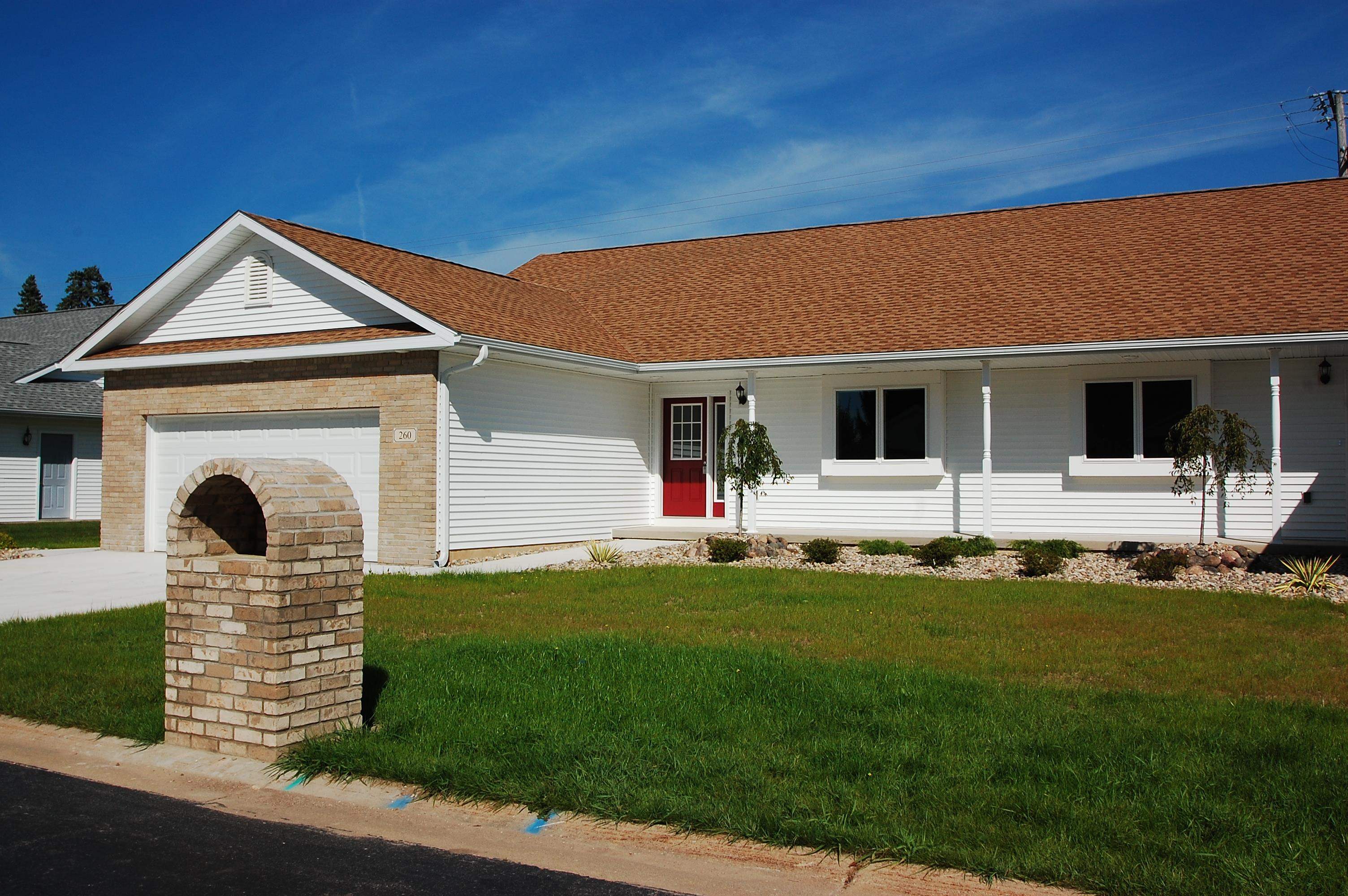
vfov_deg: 39.9
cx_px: 674
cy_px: 448
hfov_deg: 57.3
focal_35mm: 33
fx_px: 1235
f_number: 11
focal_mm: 22
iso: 200
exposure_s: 1/500
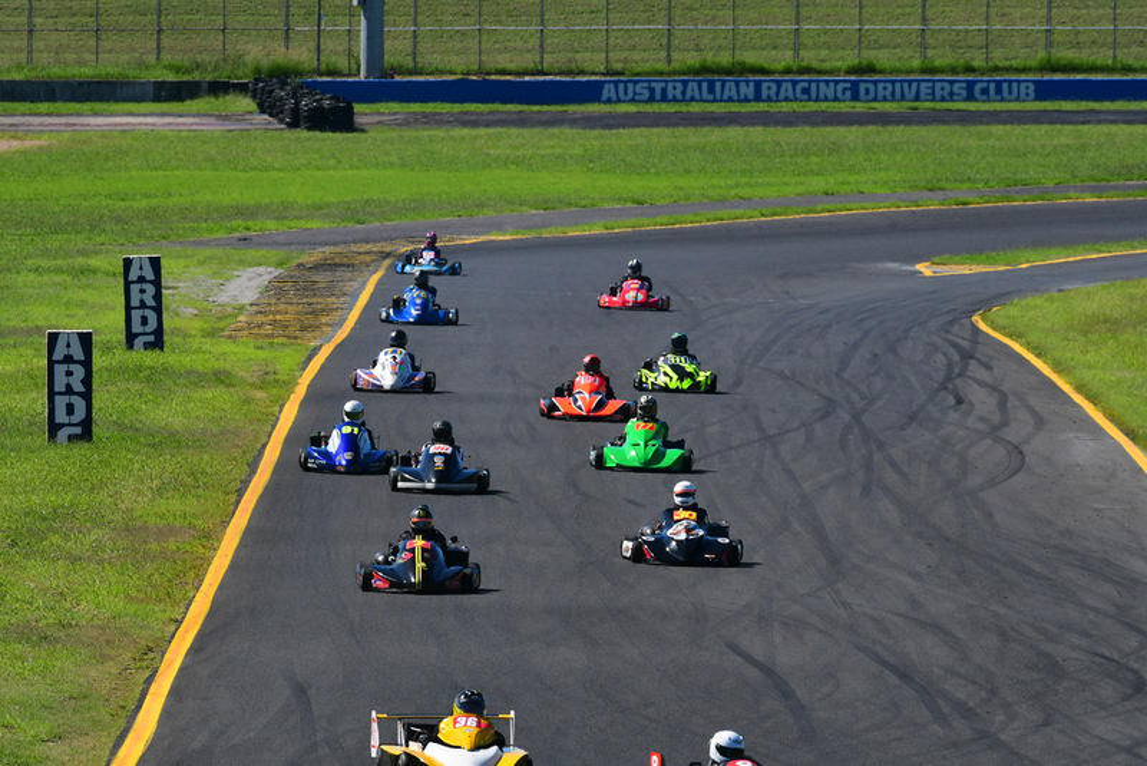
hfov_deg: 3.6
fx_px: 18166
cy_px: 383
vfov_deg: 2.4
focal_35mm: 570
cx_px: 574
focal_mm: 380
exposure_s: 1/640
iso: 500
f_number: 13
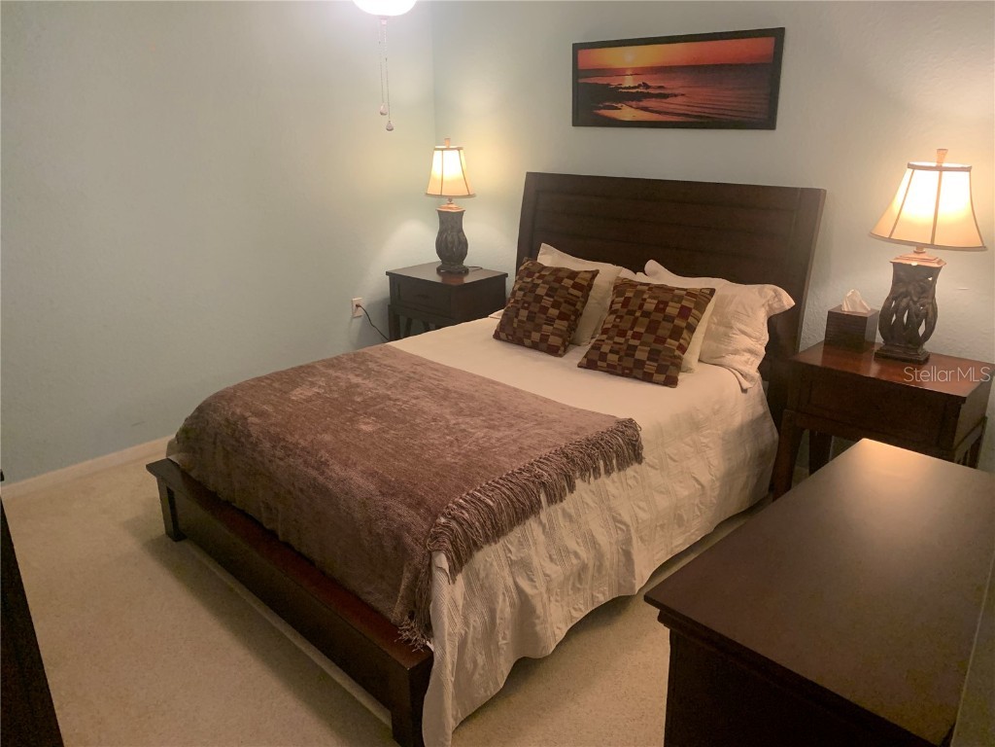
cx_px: 498
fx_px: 747
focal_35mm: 26
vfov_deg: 53.1
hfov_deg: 67.3
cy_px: 374
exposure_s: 1/60
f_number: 1.8
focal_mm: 4.25
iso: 320
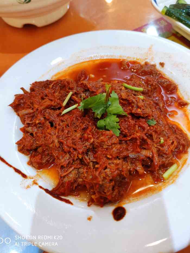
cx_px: 95
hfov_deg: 53.1
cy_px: 126
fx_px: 190
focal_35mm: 26
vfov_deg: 67.3
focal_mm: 4.77
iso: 352
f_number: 1.75
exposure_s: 1/33
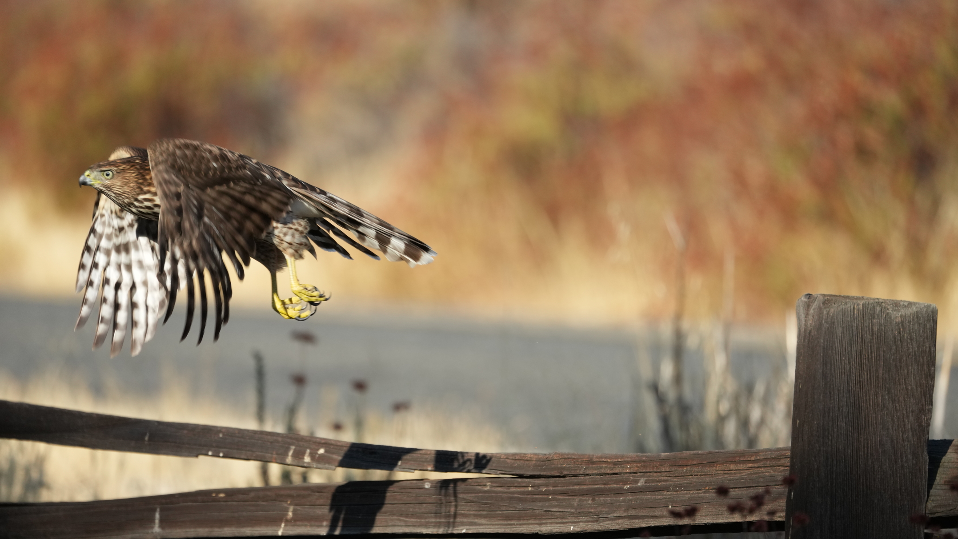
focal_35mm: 420
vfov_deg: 2.9
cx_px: 479
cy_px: 305
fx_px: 10669
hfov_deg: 5.1
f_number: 6.3
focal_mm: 400
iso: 800
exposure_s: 1/1600
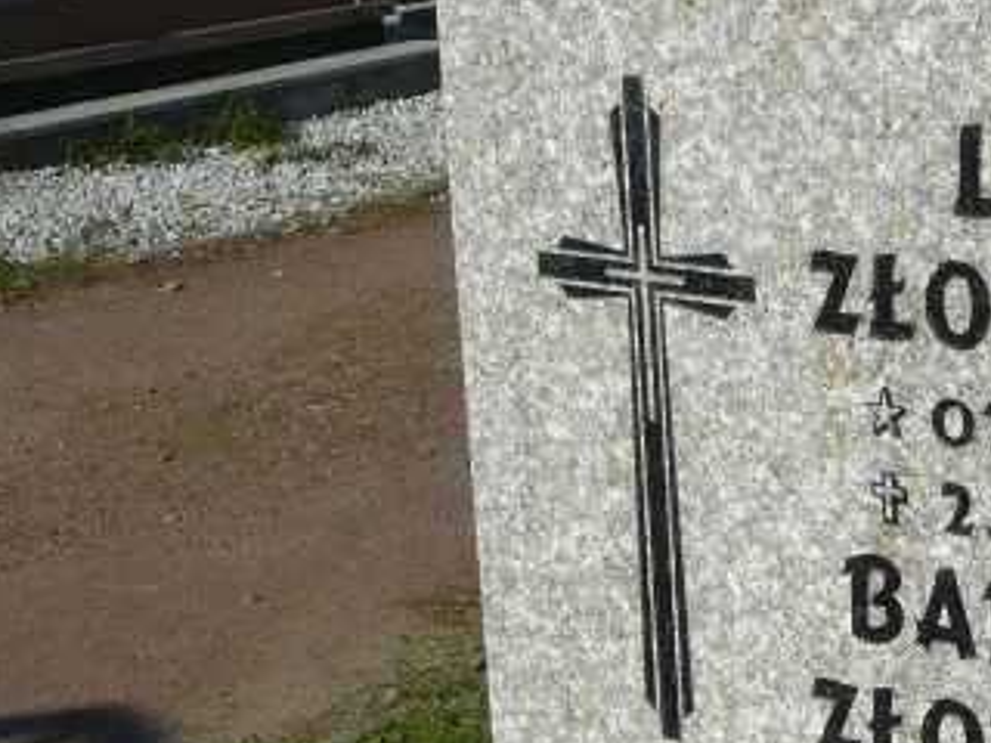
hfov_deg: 18.4
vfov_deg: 14.2
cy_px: 486
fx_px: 2977
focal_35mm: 104
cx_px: 976
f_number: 5.6
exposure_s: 1/500
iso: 80
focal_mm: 7.8
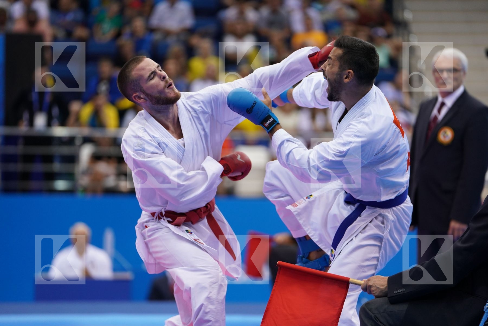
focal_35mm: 178
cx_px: 244
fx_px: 2413
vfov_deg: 7.7
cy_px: 163
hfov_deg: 11.5
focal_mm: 178
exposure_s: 1/1000
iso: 1600
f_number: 2.8
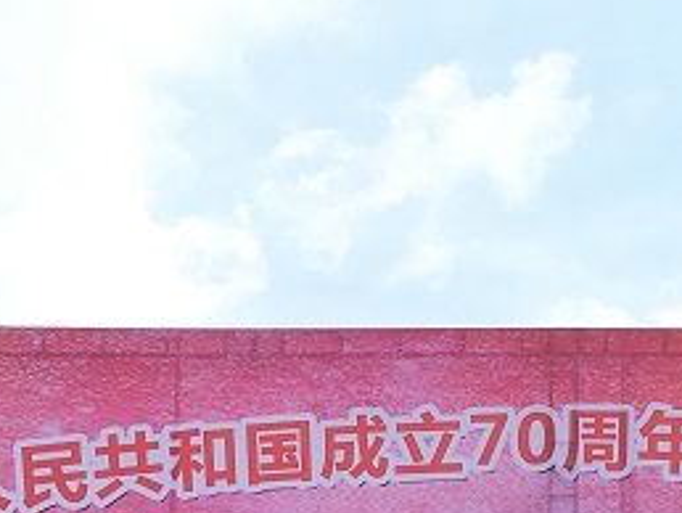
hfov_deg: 18.9
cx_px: 682
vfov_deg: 14.3
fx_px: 1992
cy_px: 575
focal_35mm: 101
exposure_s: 1/1040
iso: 25
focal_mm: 4.15
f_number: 2.2
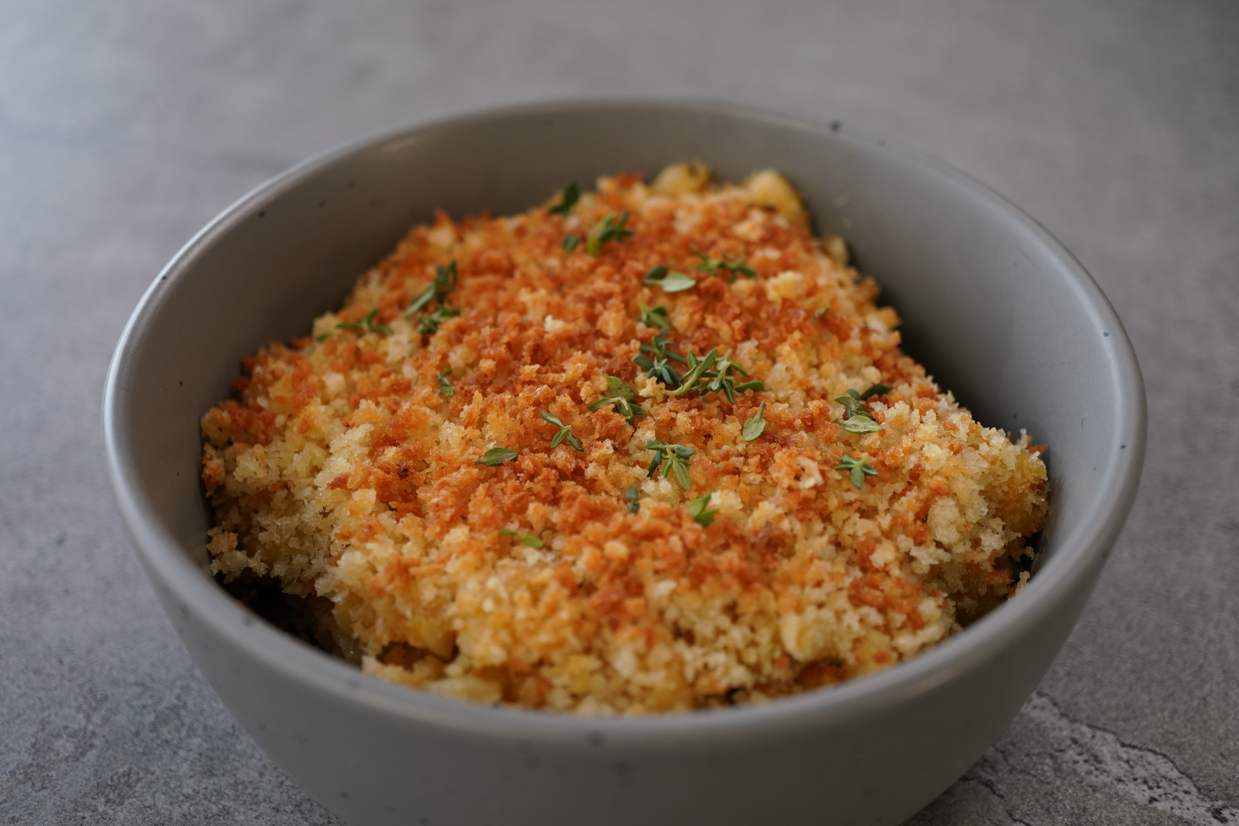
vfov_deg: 29.9
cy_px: 413
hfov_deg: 43.6
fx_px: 1549
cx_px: 620
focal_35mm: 45
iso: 400
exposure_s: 1/250
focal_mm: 30
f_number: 3.5
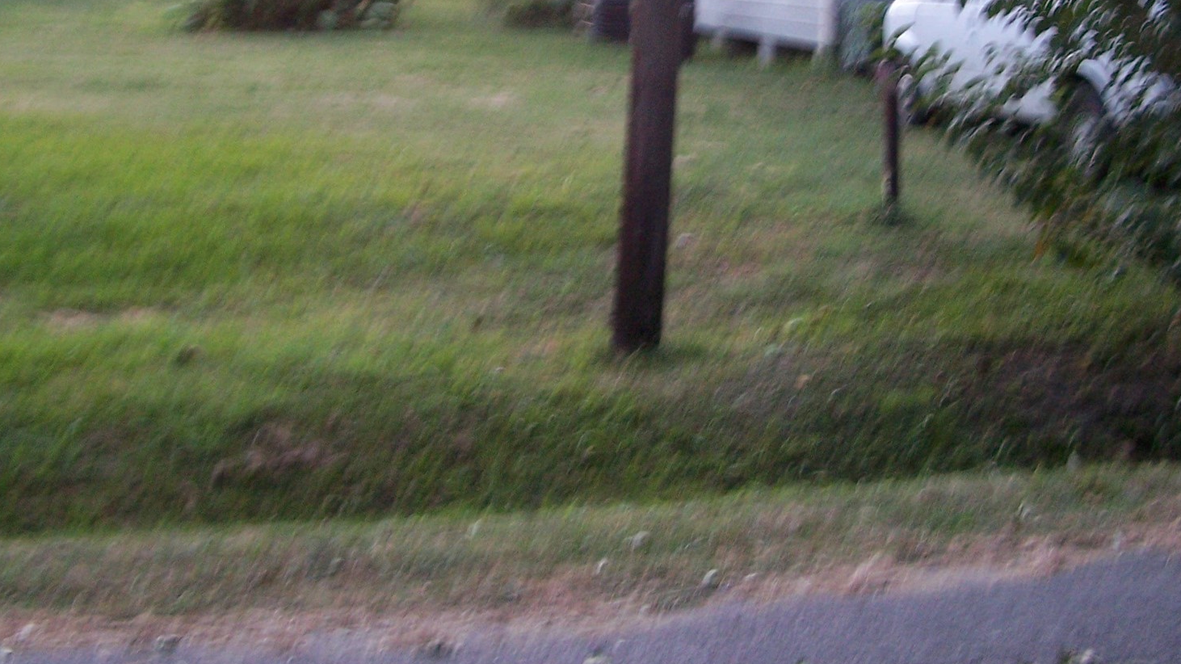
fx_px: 1816
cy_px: 137
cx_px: 720
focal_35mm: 58
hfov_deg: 35.9
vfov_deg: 20.5
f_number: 2.8
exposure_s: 1/8
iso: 160
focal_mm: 6.3
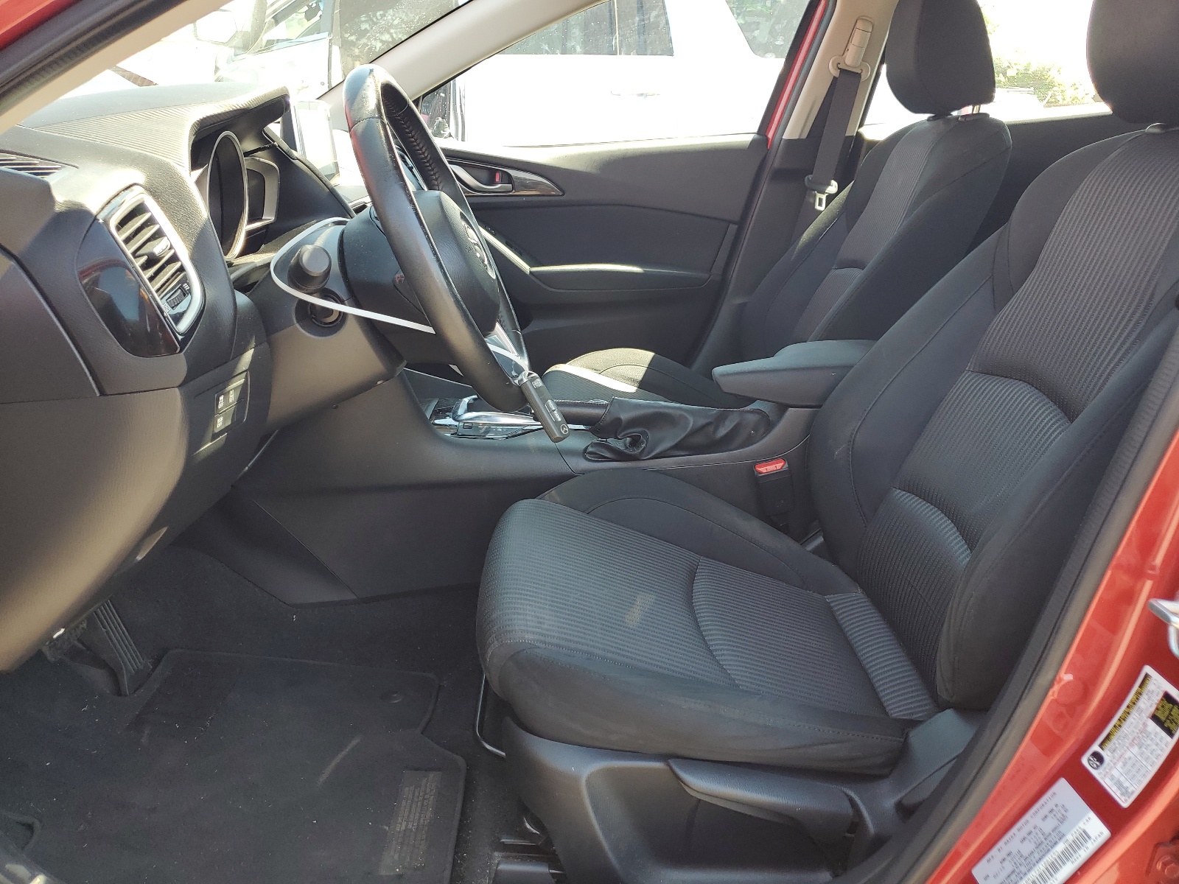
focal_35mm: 26
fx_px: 886
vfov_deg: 53.1
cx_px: 590
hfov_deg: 67.3
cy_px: 442
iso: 50
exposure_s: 1/175
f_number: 1.5
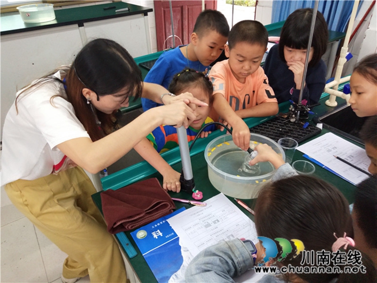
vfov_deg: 46.8
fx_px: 327
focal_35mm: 30
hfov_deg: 60.0
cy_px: 142
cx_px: 188
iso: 476
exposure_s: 1/50
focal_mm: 3.95
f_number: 1.8
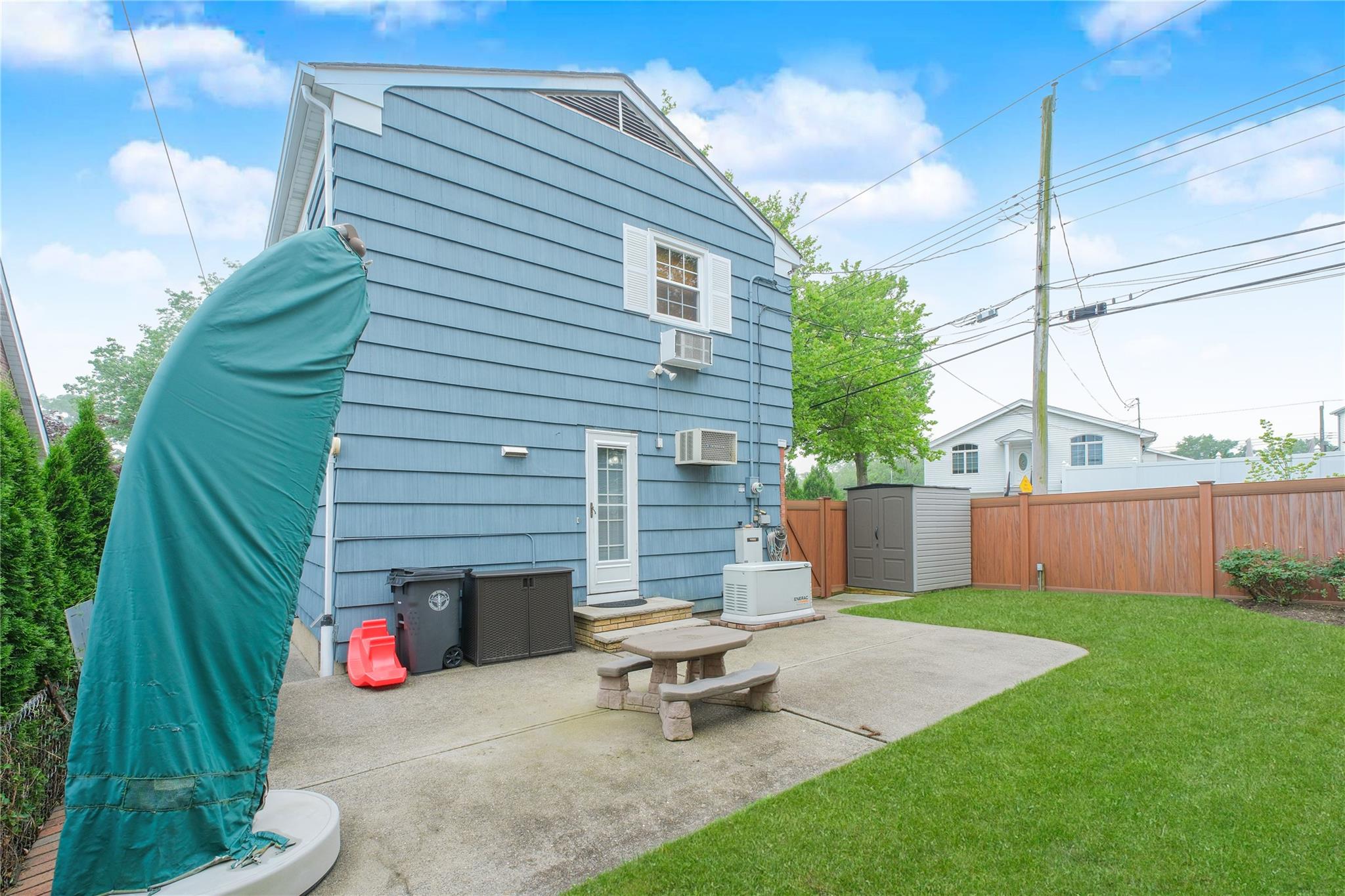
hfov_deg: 100.4
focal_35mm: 15
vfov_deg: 77.3
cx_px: 672
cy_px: 448
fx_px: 560
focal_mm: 10
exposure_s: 1/60
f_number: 8
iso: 200
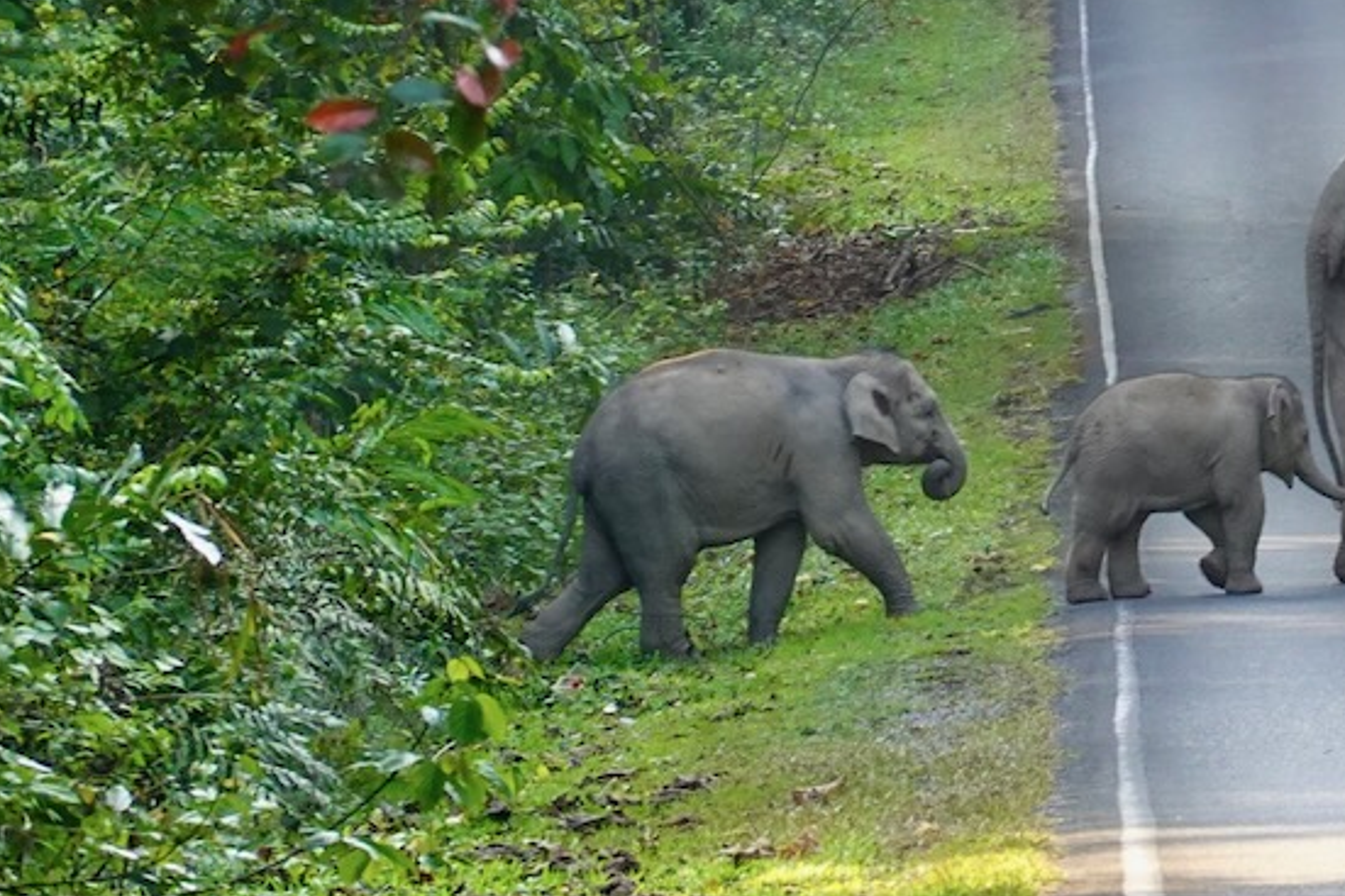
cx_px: 1421
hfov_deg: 4.4
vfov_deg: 3.0
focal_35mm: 465
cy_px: 90
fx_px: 17367
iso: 500
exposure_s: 1/200
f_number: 4.5
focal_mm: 72
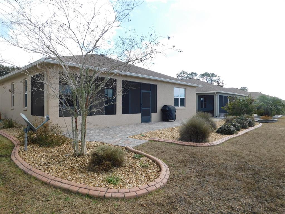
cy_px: 107
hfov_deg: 73.9
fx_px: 189
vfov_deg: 58.9
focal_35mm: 23
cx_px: 142
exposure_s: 1/1000
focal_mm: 4
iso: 125
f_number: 3
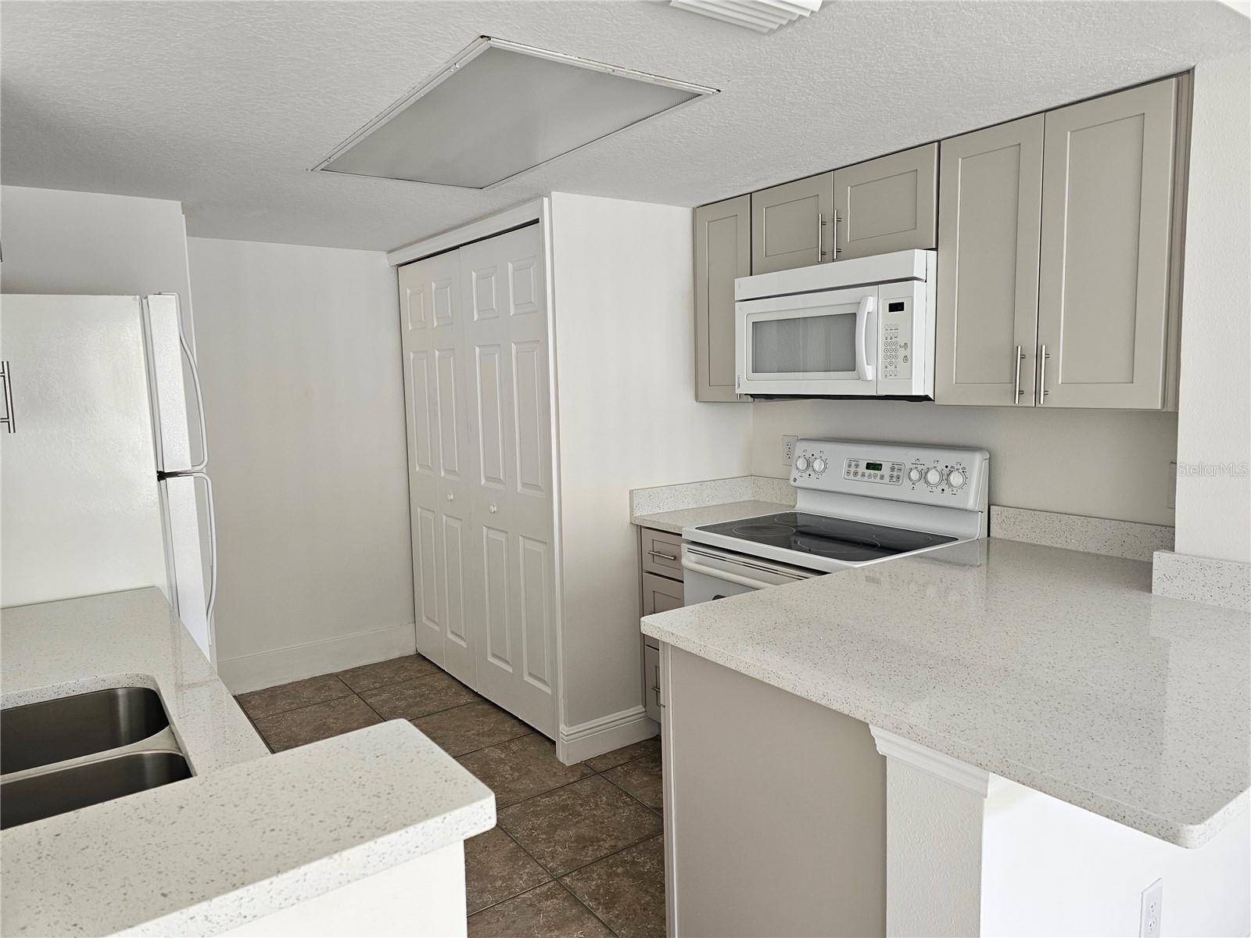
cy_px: 469
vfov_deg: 58.9
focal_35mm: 23
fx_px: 831
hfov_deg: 73.9
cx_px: 626
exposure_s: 1/207
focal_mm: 6.3
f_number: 1.7
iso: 125
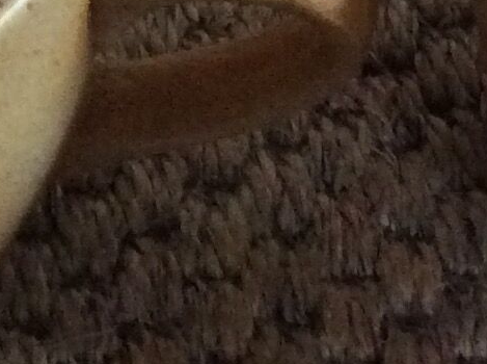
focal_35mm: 177
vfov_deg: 8.4
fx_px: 2486
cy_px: 101
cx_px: 344
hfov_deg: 11.2
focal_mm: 3.3
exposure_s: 1/25
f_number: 2.4
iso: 320
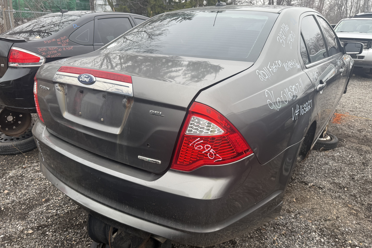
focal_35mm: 25
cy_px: 127
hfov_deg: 71.5
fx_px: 258
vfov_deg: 51.3
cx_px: 186
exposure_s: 1/172
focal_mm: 6.76
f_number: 1.78
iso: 64
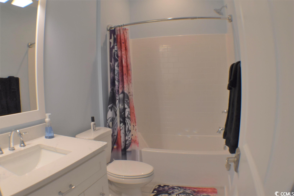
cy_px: 98
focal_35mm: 32
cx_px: 147
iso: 200
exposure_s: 1/100
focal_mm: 21
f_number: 3.8
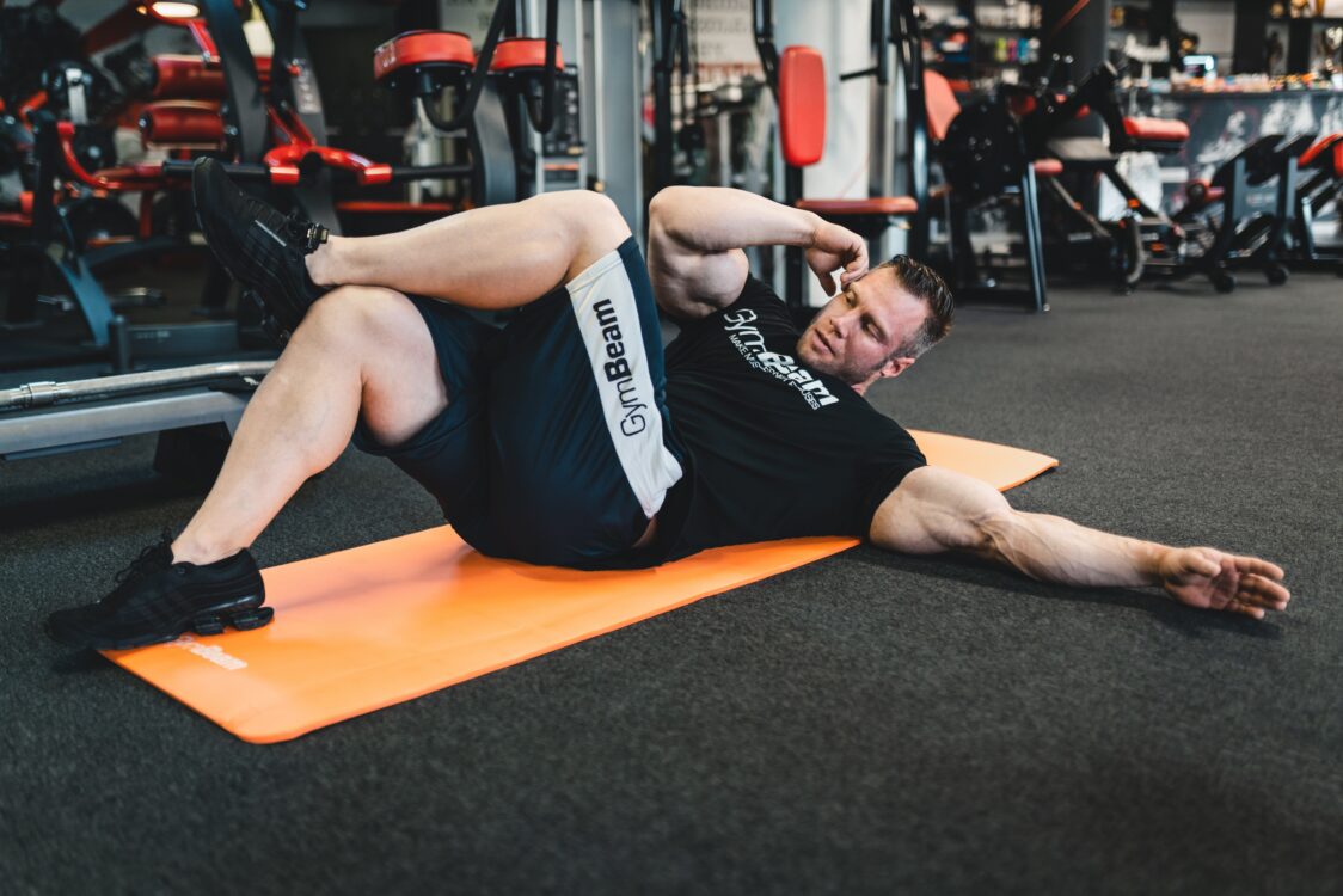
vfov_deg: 37.9
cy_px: 448
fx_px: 1306
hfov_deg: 54.4
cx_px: 672
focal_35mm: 35
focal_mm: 35
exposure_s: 1/160
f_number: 1.4
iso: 500
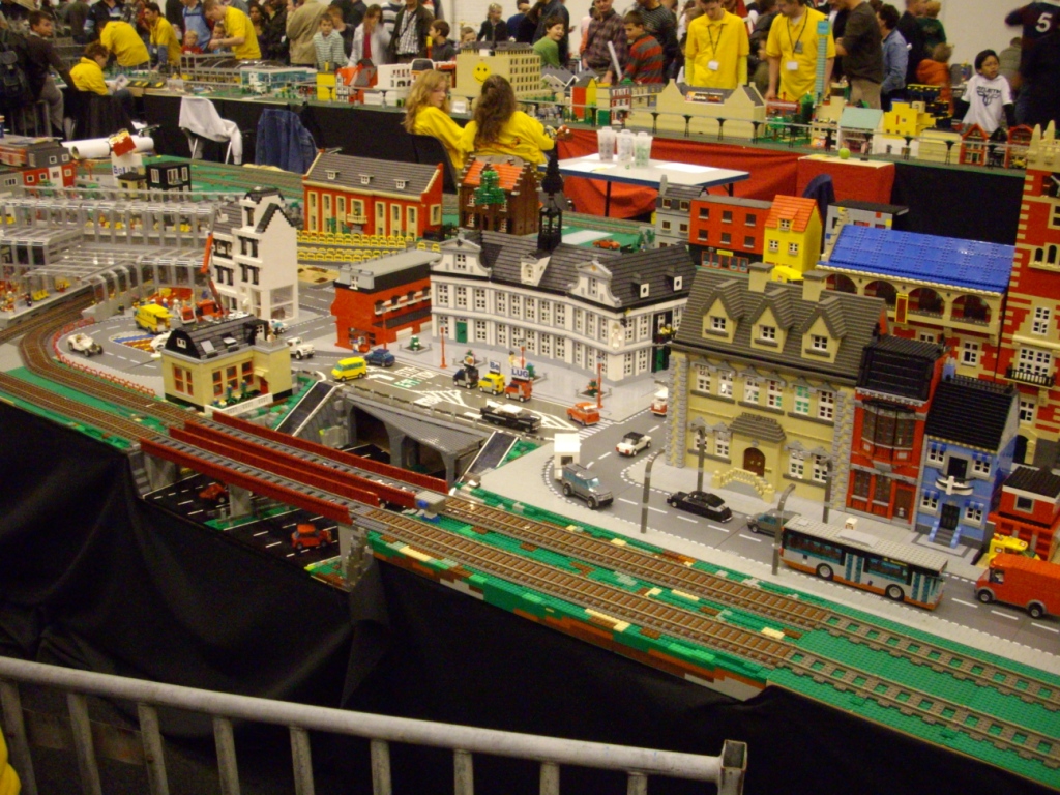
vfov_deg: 38.7
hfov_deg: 50.1
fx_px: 1133
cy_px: 398
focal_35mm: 37
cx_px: 530
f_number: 2.8
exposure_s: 1/10
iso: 400
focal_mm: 6.2
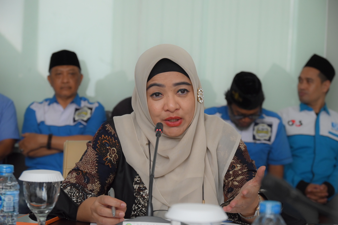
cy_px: 112
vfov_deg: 18.2
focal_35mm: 75
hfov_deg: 27.0
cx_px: 169
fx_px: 704
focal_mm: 75
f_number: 6
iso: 3200
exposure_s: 1/1600
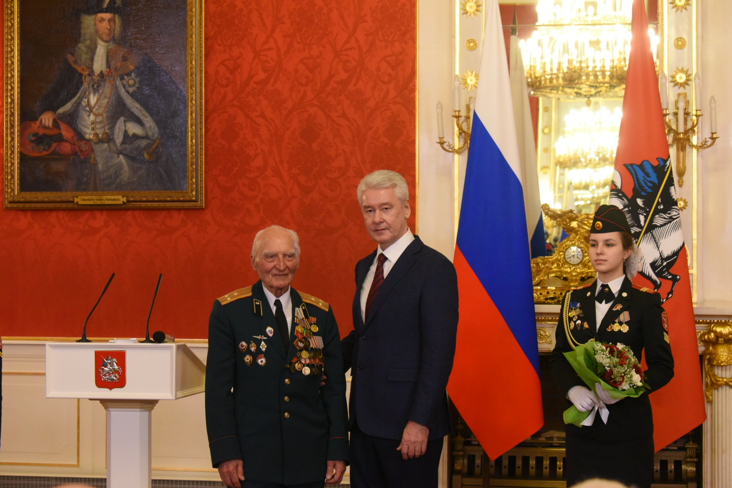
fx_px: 1383
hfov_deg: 29.7
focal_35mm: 68
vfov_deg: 20.0
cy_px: 244
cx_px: 366
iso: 6400
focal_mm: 68
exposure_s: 1/200
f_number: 5.6
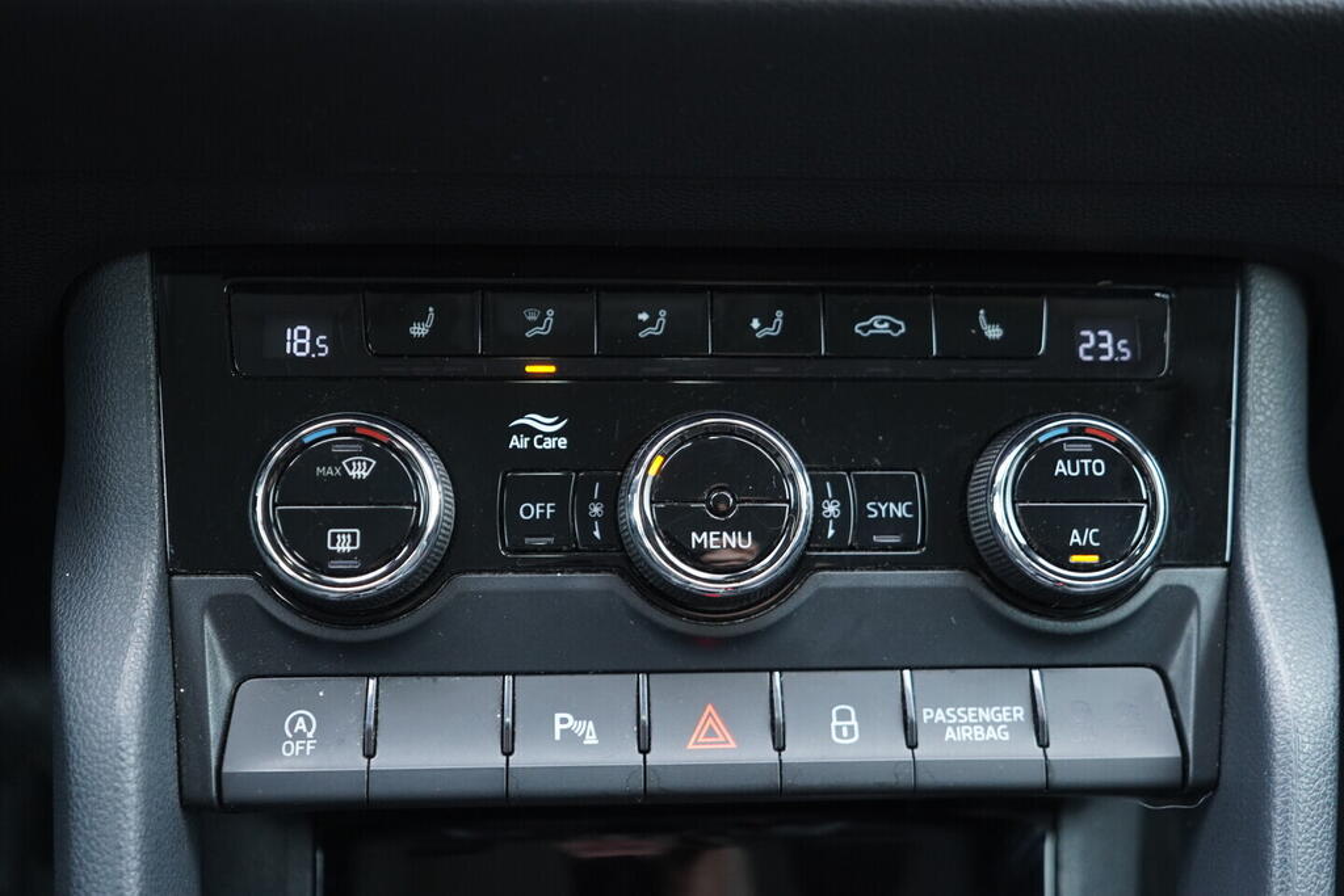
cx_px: 672
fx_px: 1344
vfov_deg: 36.9
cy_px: 448
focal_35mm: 36
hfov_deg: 53.1
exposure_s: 1/40
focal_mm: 24
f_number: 2.8
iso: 800
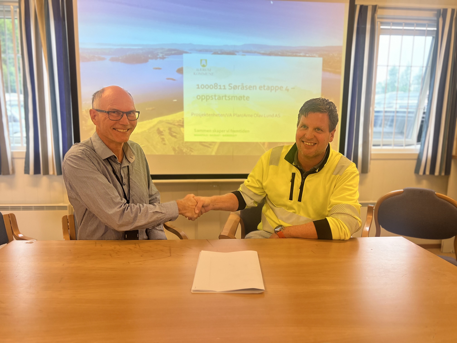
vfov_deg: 53.1
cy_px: 172
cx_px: 228
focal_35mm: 26
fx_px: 343
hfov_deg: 67.3
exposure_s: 1/120
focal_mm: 5.7
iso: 64
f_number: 1.5
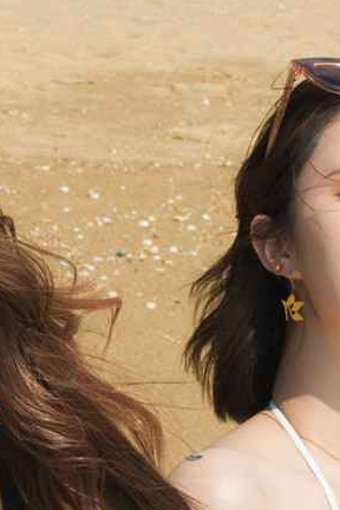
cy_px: 813
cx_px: 78
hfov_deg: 5.1
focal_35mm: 271
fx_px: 3839
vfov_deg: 7.4
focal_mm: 65
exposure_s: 1/125
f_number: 16
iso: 125
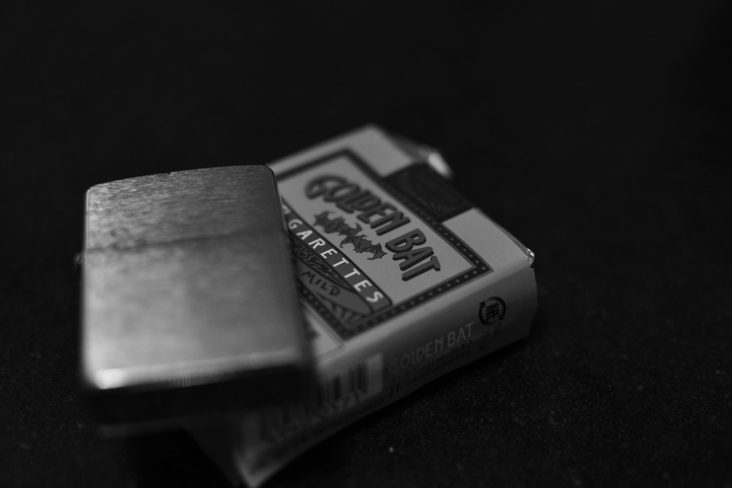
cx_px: 369
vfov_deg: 25.3
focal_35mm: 54
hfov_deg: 37.2
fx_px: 1088
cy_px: 247
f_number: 2.2
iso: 320
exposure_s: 1/125
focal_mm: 35
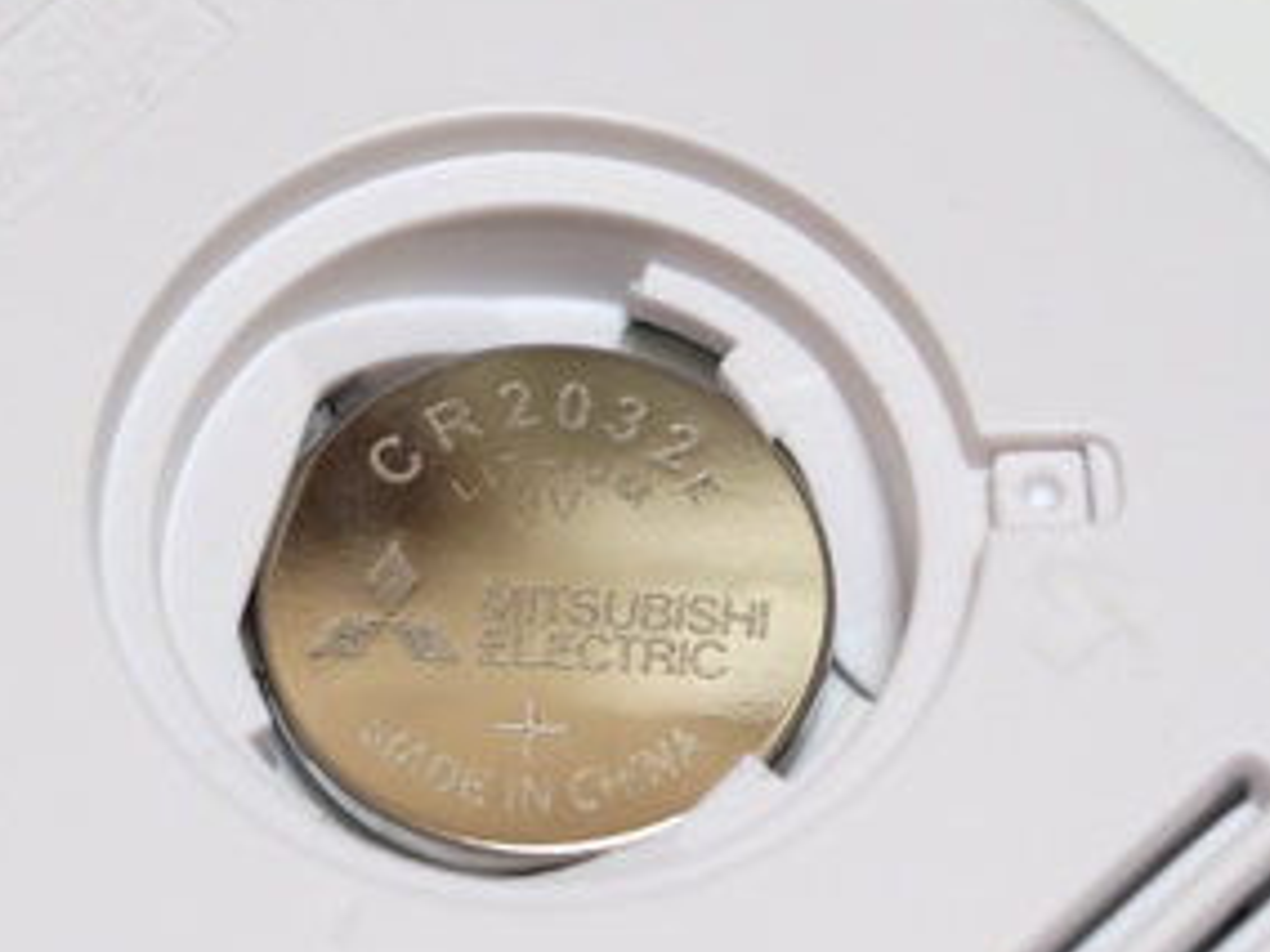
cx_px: 555
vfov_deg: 7.3
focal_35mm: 203
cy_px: 594
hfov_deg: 9.7
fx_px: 7448
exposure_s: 1/125
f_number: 4
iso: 1000
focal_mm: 60
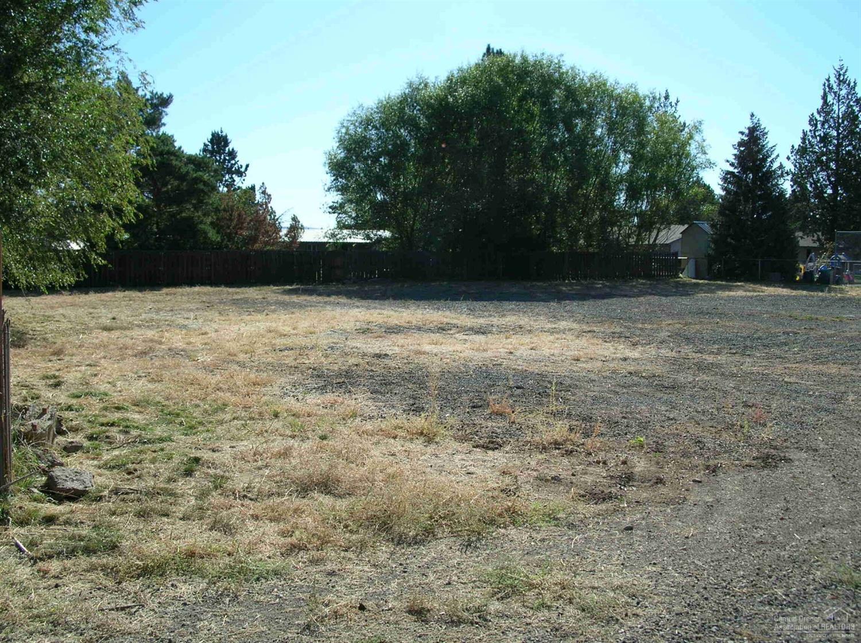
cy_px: 322
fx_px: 894
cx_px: 430
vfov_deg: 39.6
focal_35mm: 36
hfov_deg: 51.4
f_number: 3.7
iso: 50
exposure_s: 1/575
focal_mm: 6
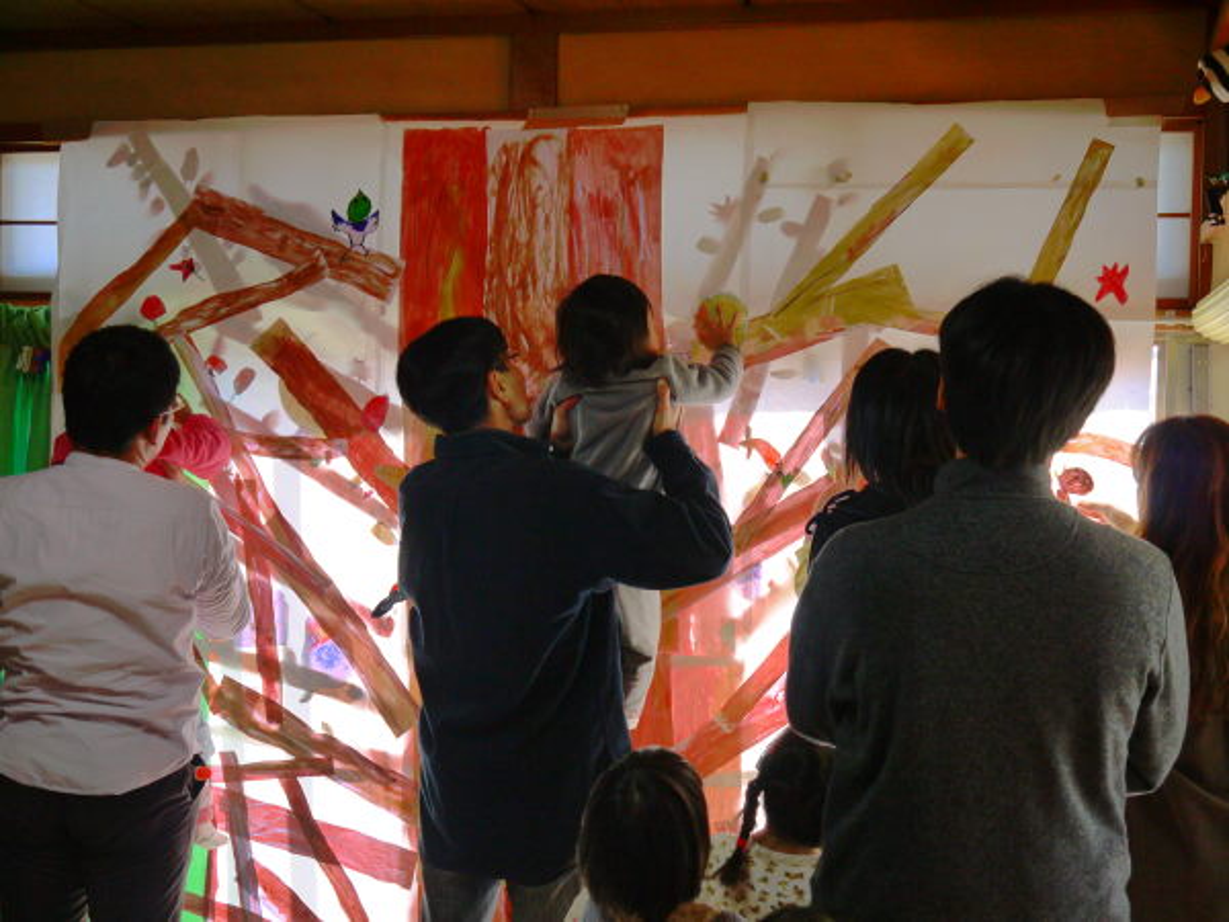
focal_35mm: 50
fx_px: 1775
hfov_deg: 38.2
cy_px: 461
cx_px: 614
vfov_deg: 29.1
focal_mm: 25
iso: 400
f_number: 4.6
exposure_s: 1/100
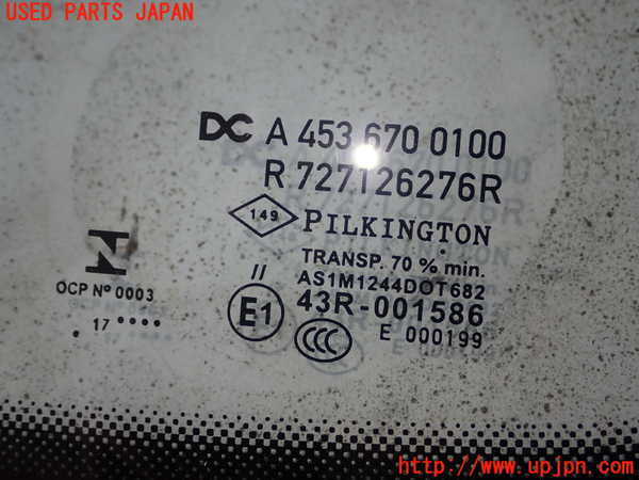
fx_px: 849
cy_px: 240
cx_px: 320
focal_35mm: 46
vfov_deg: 31.5
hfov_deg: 41.2
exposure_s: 1/100
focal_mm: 8.41
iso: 160
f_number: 3.1
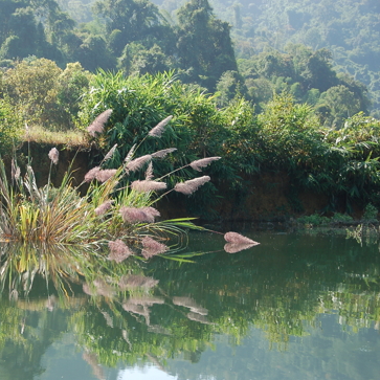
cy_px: 191
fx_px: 1056
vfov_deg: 20.4
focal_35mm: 85
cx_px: 94
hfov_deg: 20.2
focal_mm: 44
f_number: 5.6
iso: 200
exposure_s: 1/250
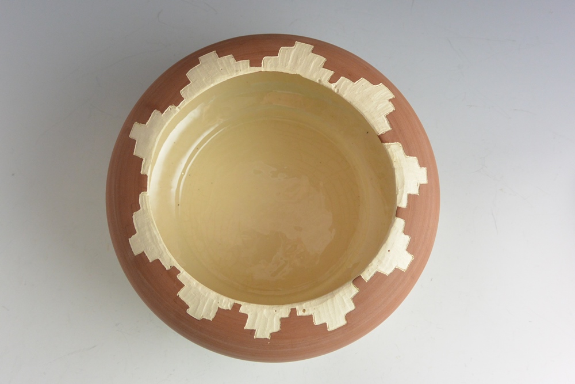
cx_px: 288
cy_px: 192
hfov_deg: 58.7
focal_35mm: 32
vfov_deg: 41.1
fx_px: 511
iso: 500
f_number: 3.8
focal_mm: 12.2
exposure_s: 1/60
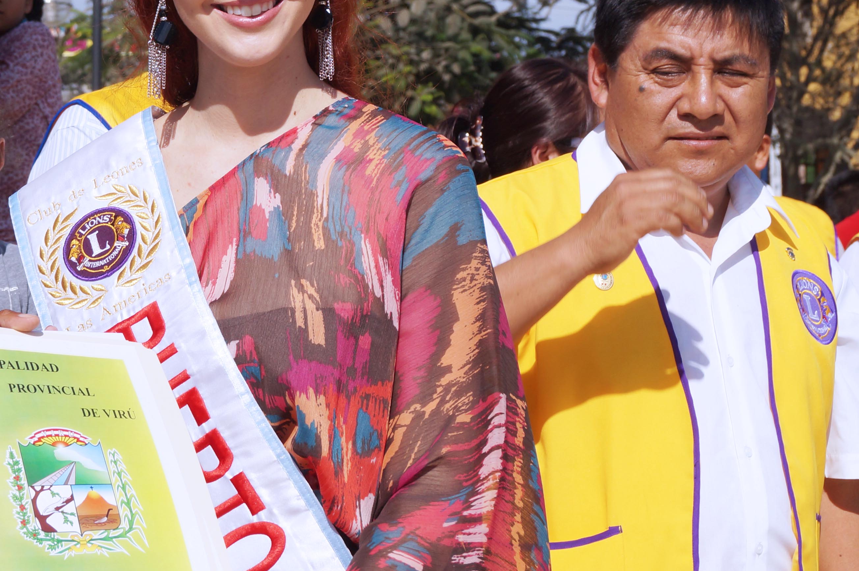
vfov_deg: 12.1
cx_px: 82
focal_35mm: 113
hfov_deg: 17.8
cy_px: 262
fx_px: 2693
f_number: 9
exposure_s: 1/500
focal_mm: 40
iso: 100
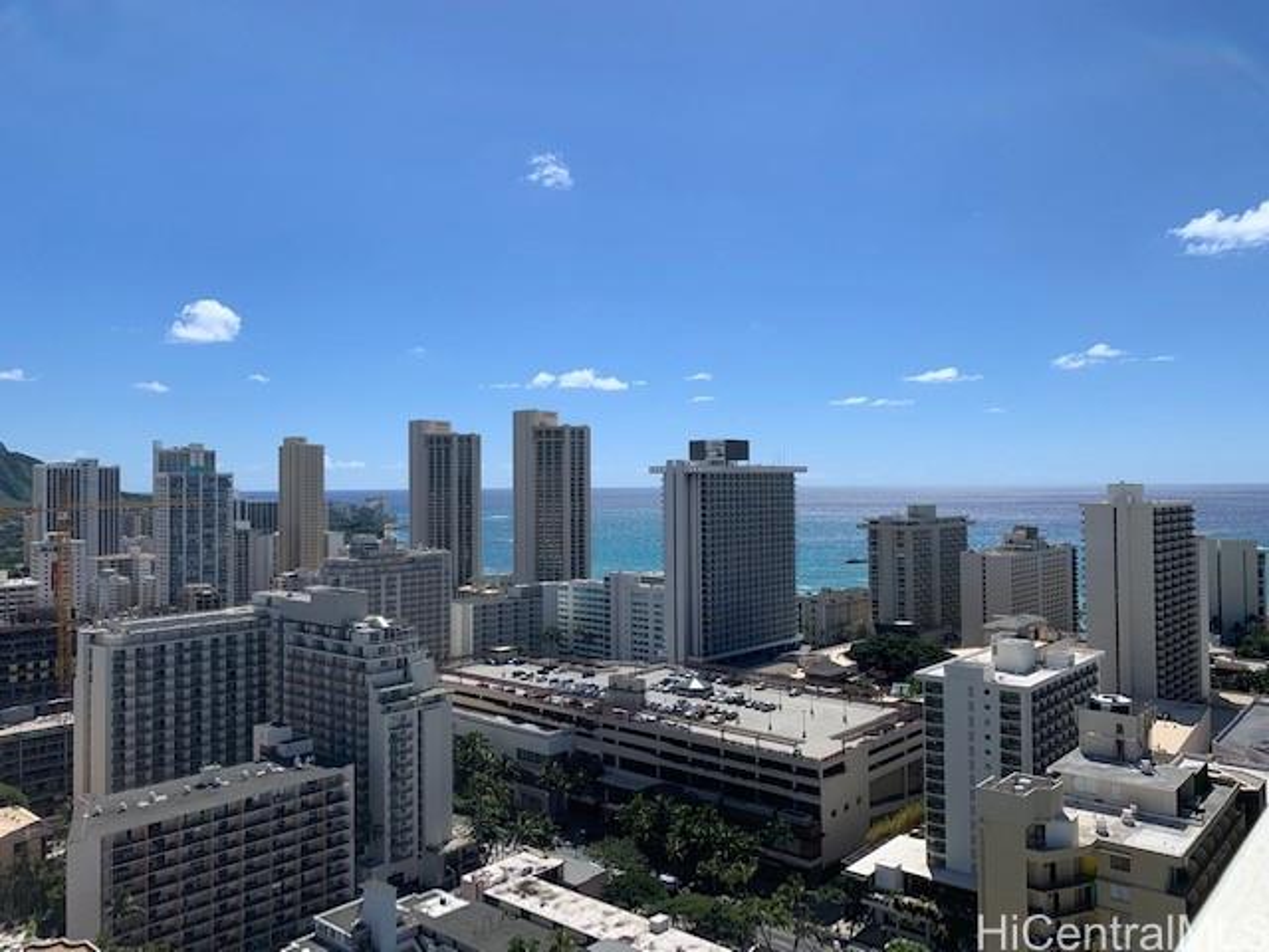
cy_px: 476
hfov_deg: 67.3
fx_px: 953
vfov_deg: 53.1
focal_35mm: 26
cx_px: 634
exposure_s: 1/4098
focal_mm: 4.25
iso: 25
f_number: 1.8
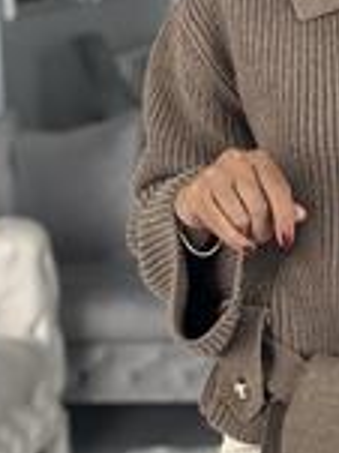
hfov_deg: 9.1
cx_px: 432
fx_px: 2105
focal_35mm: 161
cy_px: 204
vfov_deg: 12.3
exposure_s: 1/60
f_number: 1.78
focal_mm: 6.86
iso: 320
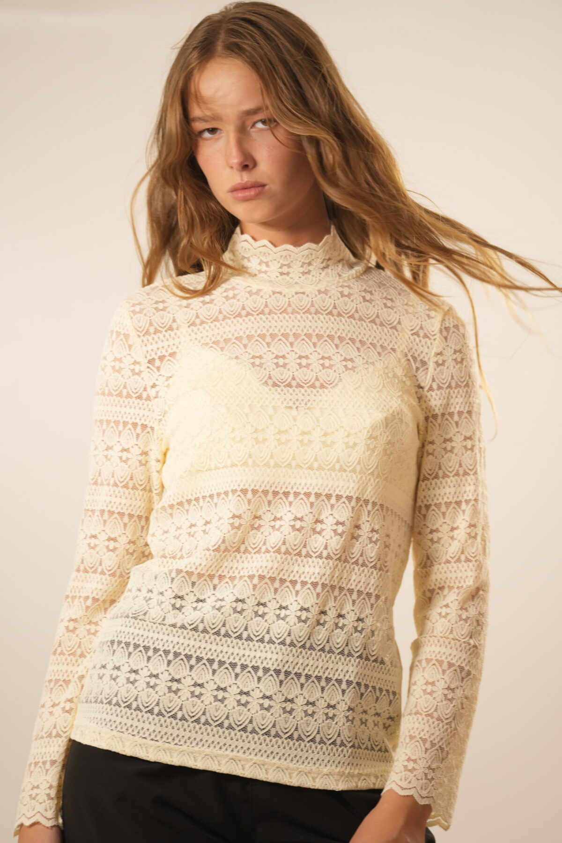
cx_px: 281
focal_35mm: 185
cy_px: 422
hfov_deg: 7.4
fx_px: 4332
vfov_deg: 11.1
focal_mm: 185
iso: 1250
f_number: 4
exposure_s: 1/125
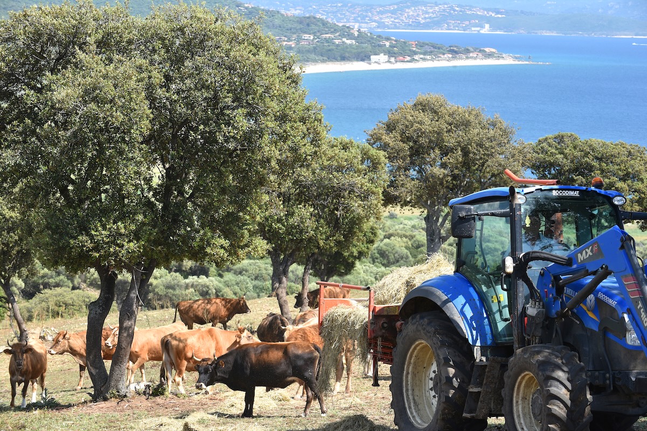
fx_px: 2156
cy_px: 216
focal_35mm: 120
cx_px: 324
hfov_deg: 17.1
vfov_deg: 11.4
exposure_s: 1/250
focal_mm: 120
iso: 280
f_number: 8
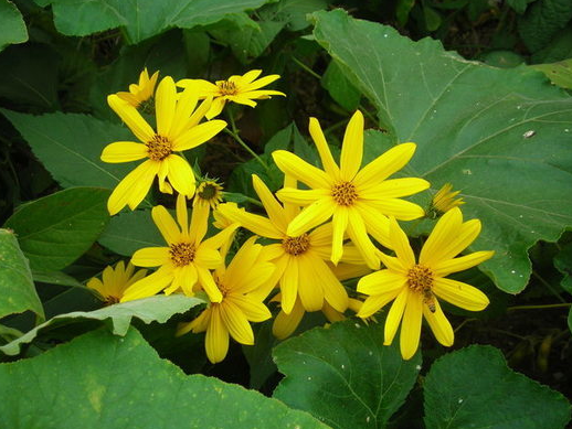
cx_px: 290
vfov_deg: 32.9
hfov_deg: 42.9
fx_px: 727
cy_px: 190
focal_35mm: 44
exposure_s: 1/64.1
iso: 50
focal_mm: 6.3
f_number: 3.2
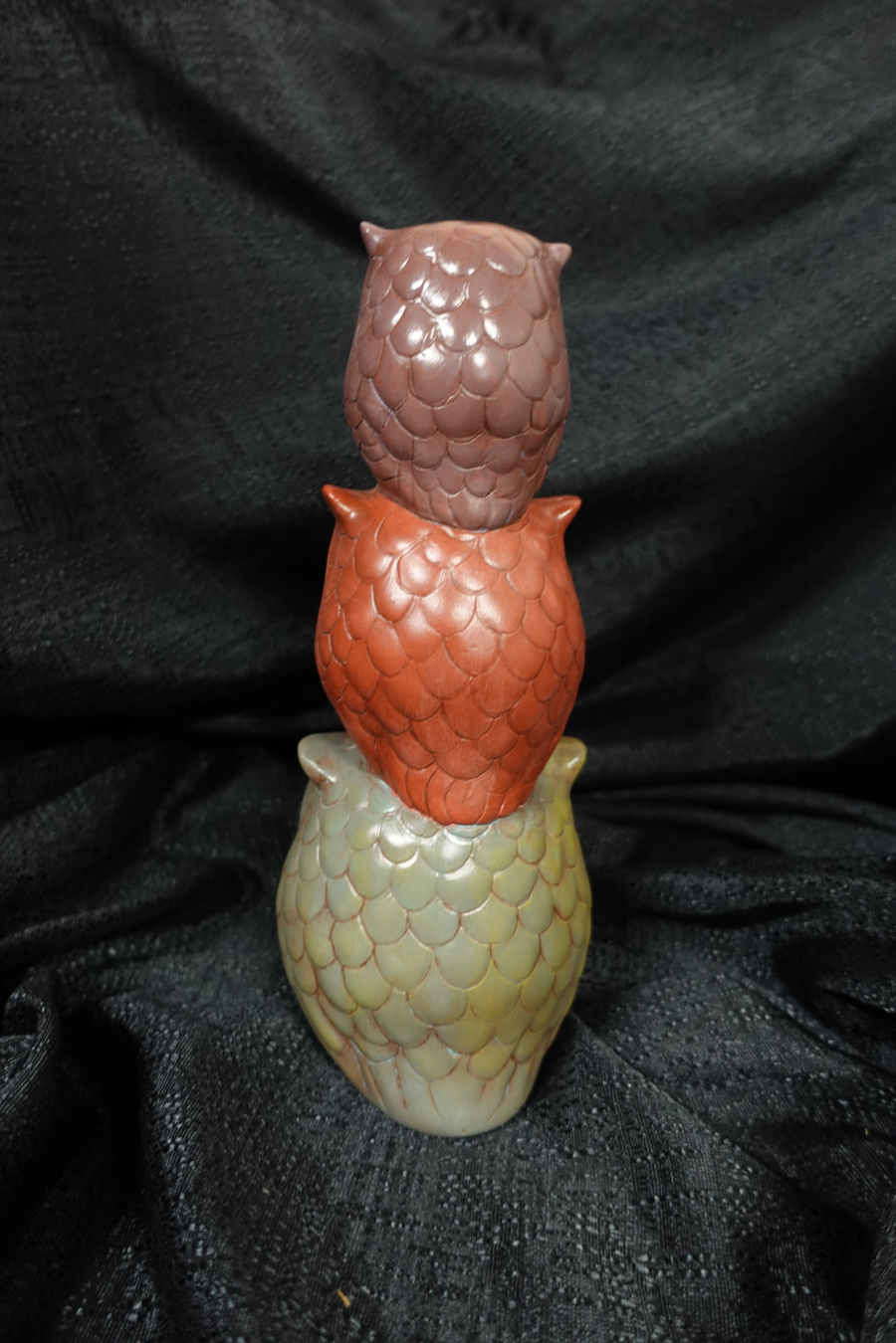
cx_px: 448
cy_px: 672
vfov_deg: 73.7
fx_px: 896
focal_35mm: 24
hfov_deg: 53.1
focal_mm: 9.4
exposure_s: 1/30
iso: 400
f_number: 1.8
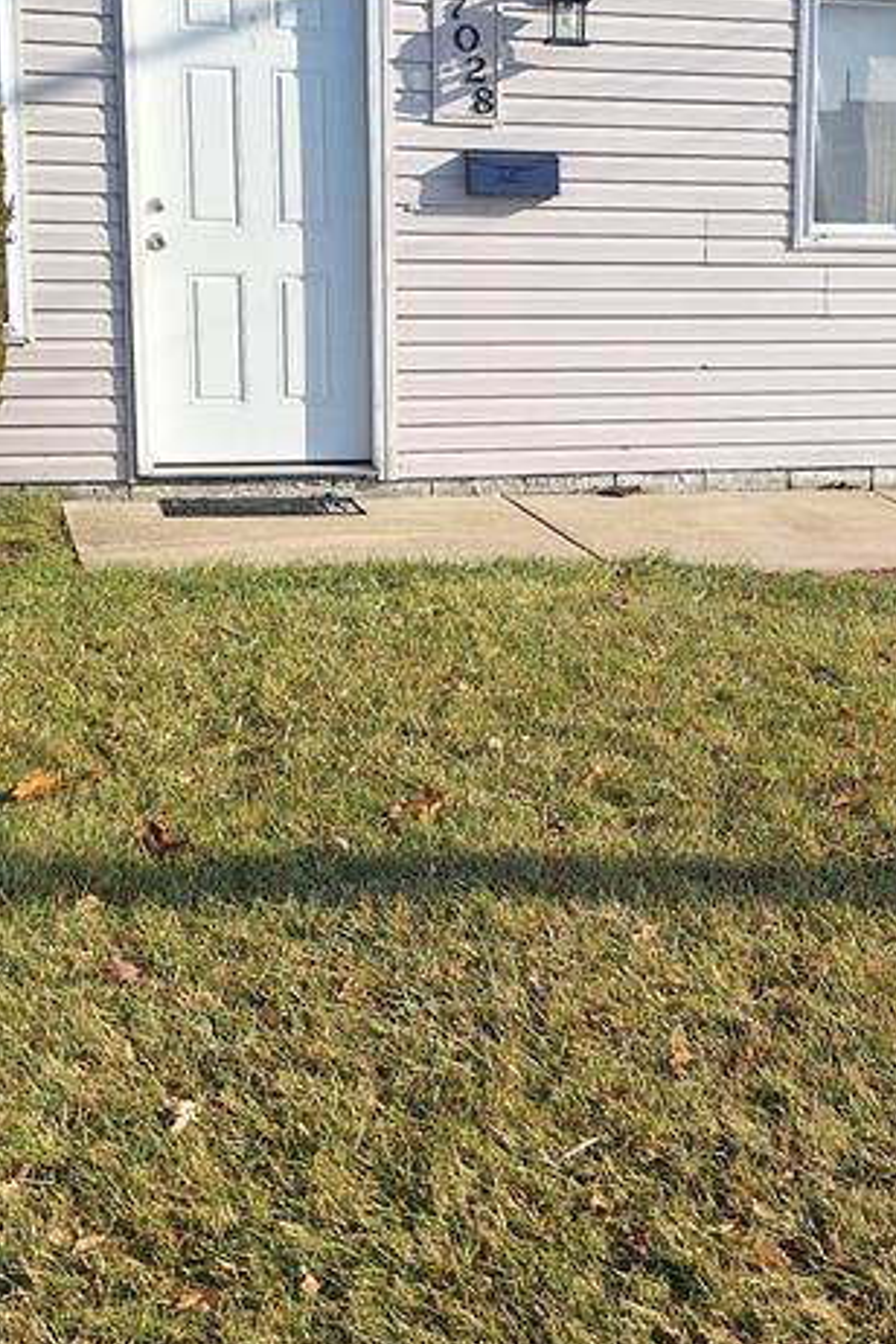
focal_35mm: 53
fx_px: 1979
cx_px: 649
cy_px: 567
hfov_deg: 25.3
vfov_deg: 37.4
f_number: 1.8
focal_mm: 5.54
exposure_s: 1/1618
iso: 40
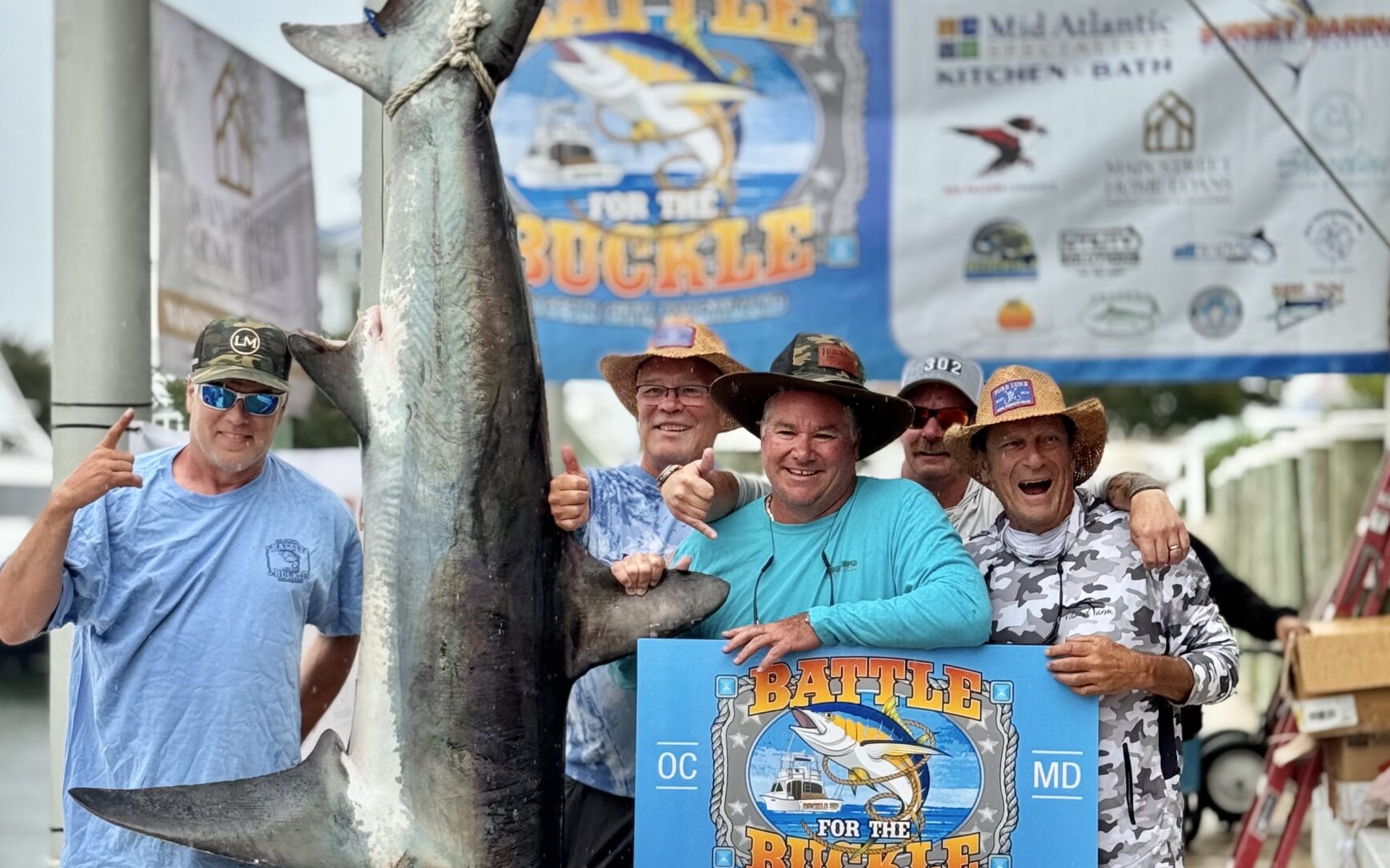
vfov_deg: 17.4
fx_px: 2841
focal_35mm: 75
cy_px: 500
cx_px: 647
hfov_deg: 27.5
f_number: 1.78
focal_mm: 6.76
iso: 64
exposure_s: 1/1215
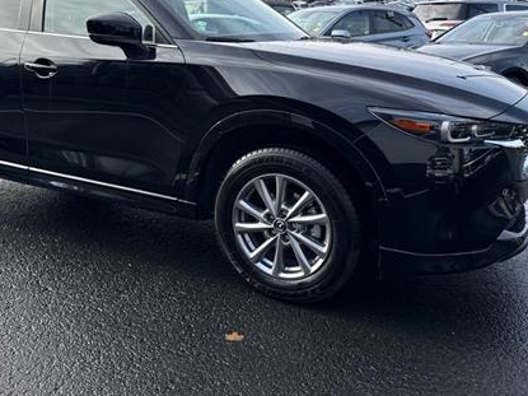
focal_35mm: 37
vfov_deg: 37.7
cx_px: 211
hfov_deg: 49.8
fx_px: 564
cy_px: 98
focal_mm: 6.76
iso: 80
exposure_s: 1/2110
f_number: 1.78
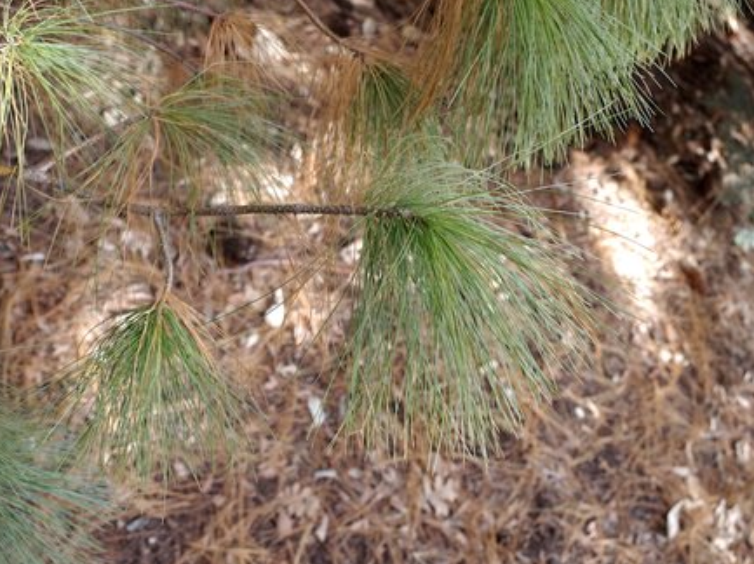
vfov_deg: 35.4
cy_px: 285
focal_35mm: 41
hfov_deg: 46.1
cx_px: 423
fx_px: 884
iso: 800
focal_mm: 24.38
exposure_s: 1/640
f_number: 5
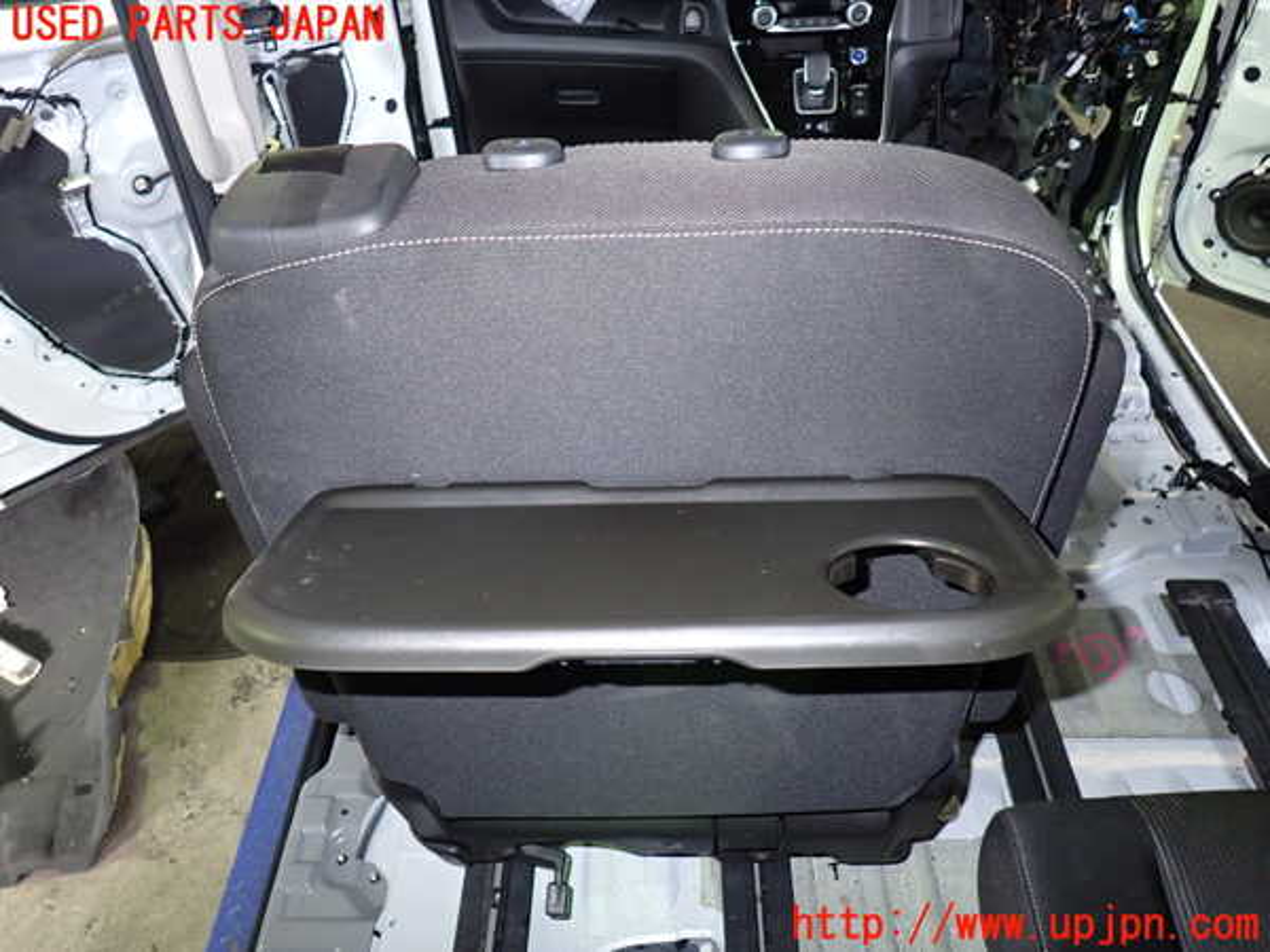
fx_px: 917
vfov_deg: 54.9
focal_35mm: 25
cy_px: 476
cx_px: 635
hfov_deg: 69.4
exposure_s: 1/30
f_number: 2
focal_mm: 4.5
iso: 320
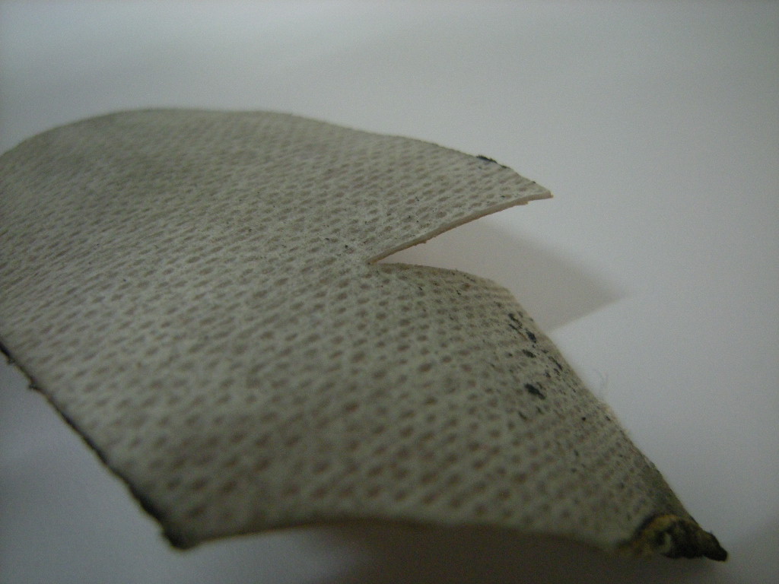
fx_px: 630
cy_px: 292
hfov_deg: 63.4
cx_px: 390
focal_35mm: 28
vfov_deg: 49.7
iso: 400
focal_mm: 4.7
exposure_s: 1/14.7
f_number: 2.8
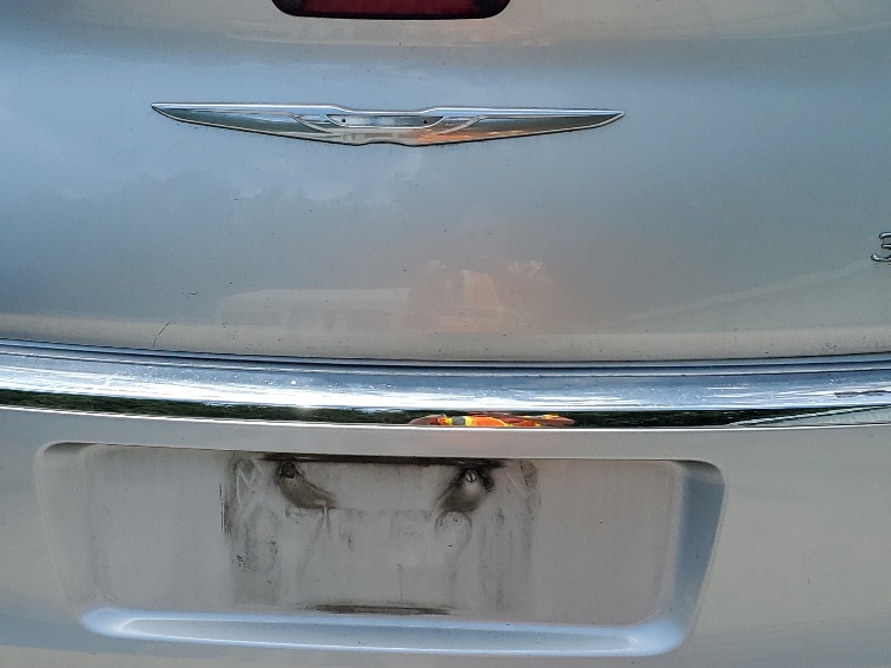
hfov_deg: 34.9
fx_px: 1416
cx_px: 436
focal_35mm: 55
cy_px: 280
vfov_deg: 26.5
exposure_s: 1/2500
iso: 50
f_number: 1.5
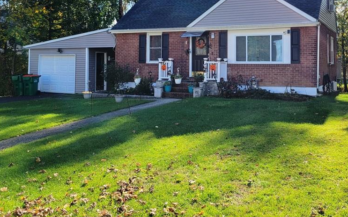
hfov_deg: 50.9
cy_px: 50
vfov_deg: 32.8
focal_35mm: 38
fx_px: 360
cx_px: 223
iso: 40
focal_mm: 5.4
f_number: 1.8
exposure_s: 1/1248
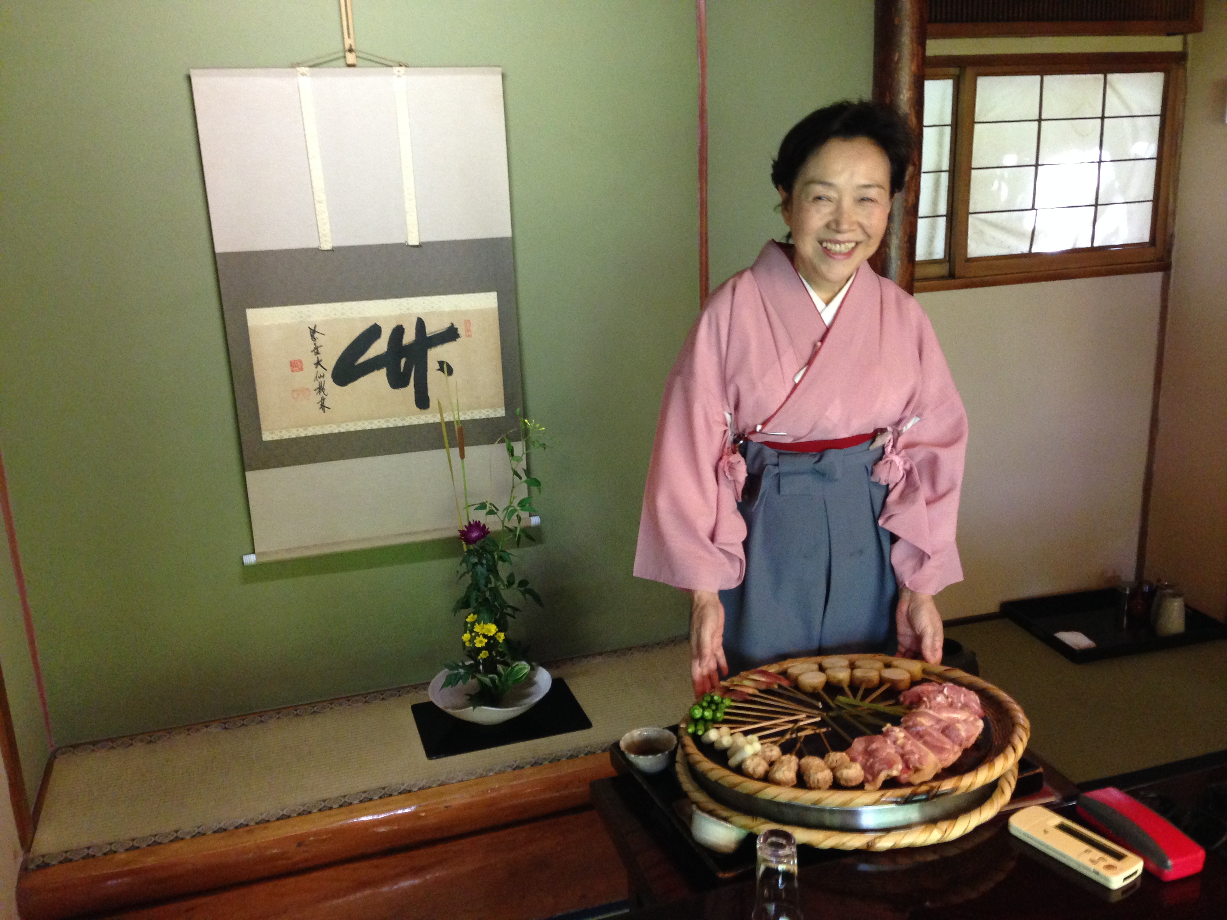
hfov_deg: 55.4
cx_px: 614
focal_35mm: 33
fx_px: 1170
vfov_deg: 42.9
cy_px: 460
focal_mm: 4.12
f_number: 2.4
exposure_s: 1/20
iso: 320
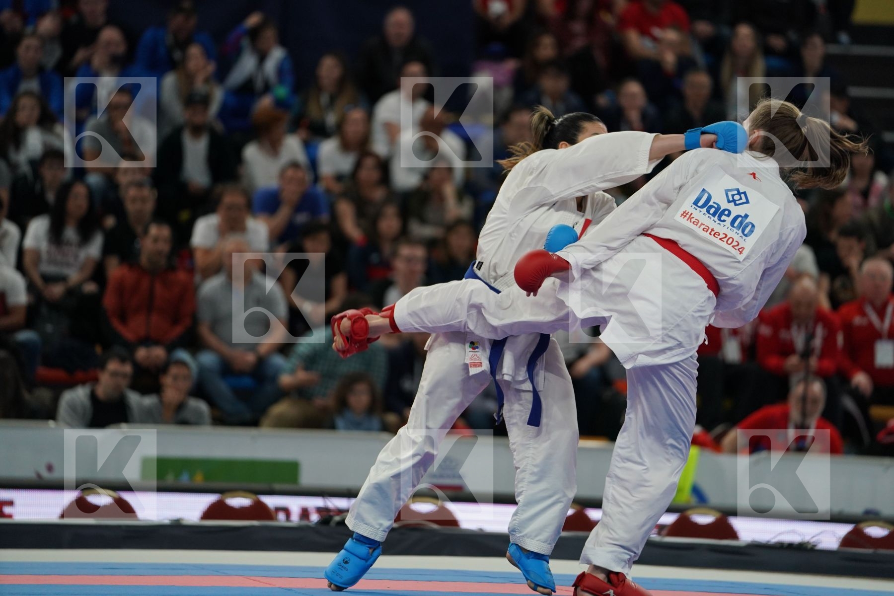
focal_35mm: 200
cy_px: 298
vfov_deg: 6.9
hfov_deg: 10.3
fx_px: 4966
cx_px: 447
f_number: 2.8
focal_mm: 200
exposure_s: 1/1000
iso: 1600
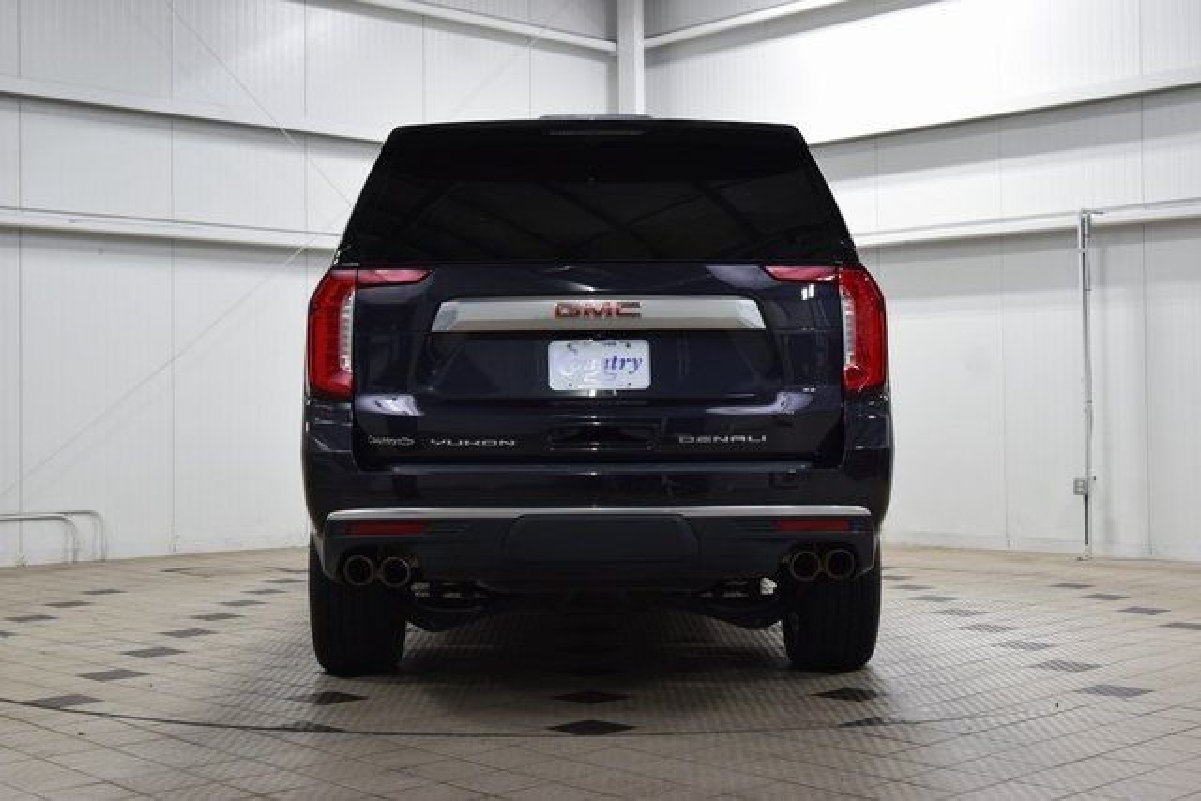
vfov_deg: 26.5
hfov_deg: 38.9
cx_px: 600
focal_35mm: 51
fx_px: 1702
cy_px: 400
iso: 1600
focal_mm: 34
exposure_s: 1/60
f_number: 6.3
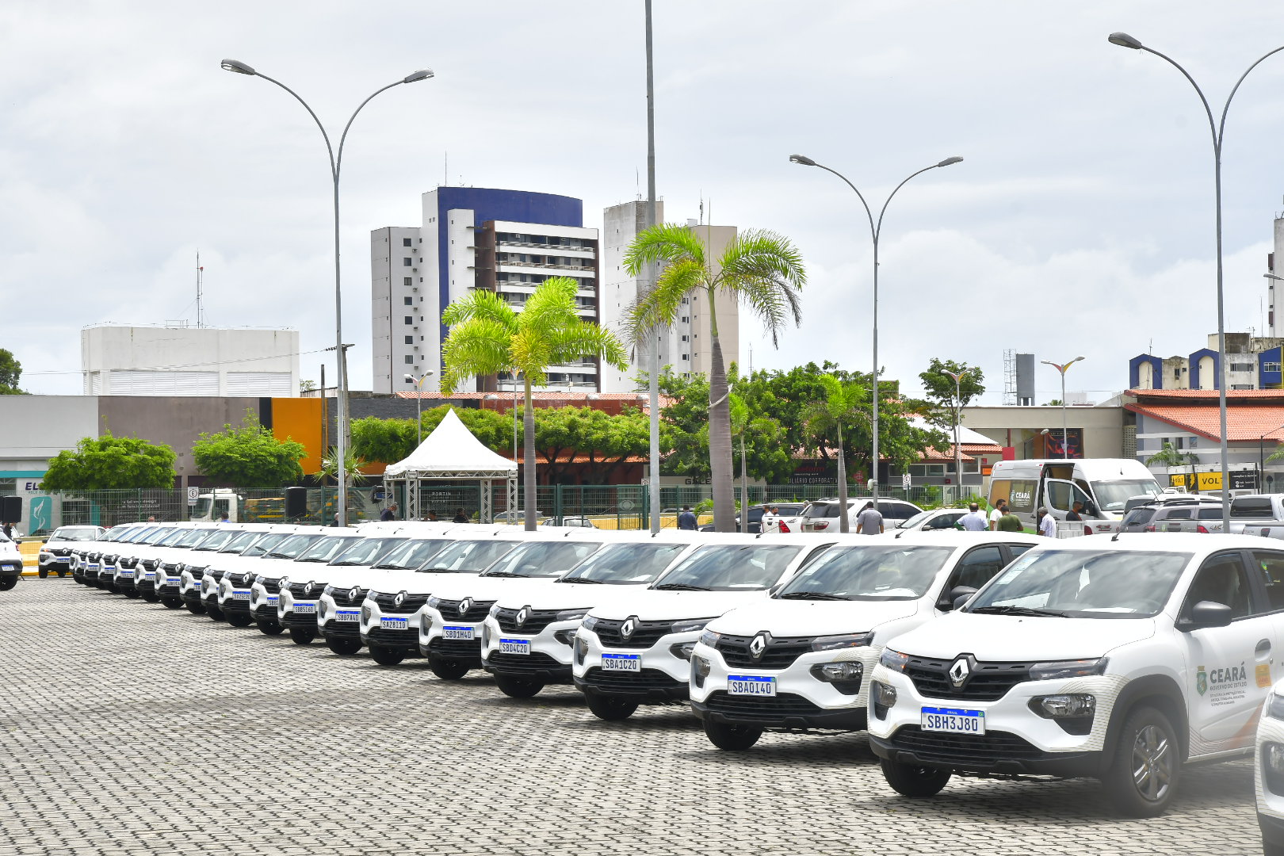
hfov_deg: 28.1
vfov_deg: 18.9
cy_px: 428
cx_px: 642
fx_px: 2568
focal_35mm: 72
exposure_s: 1/125
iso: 100
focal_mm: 48
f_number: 11
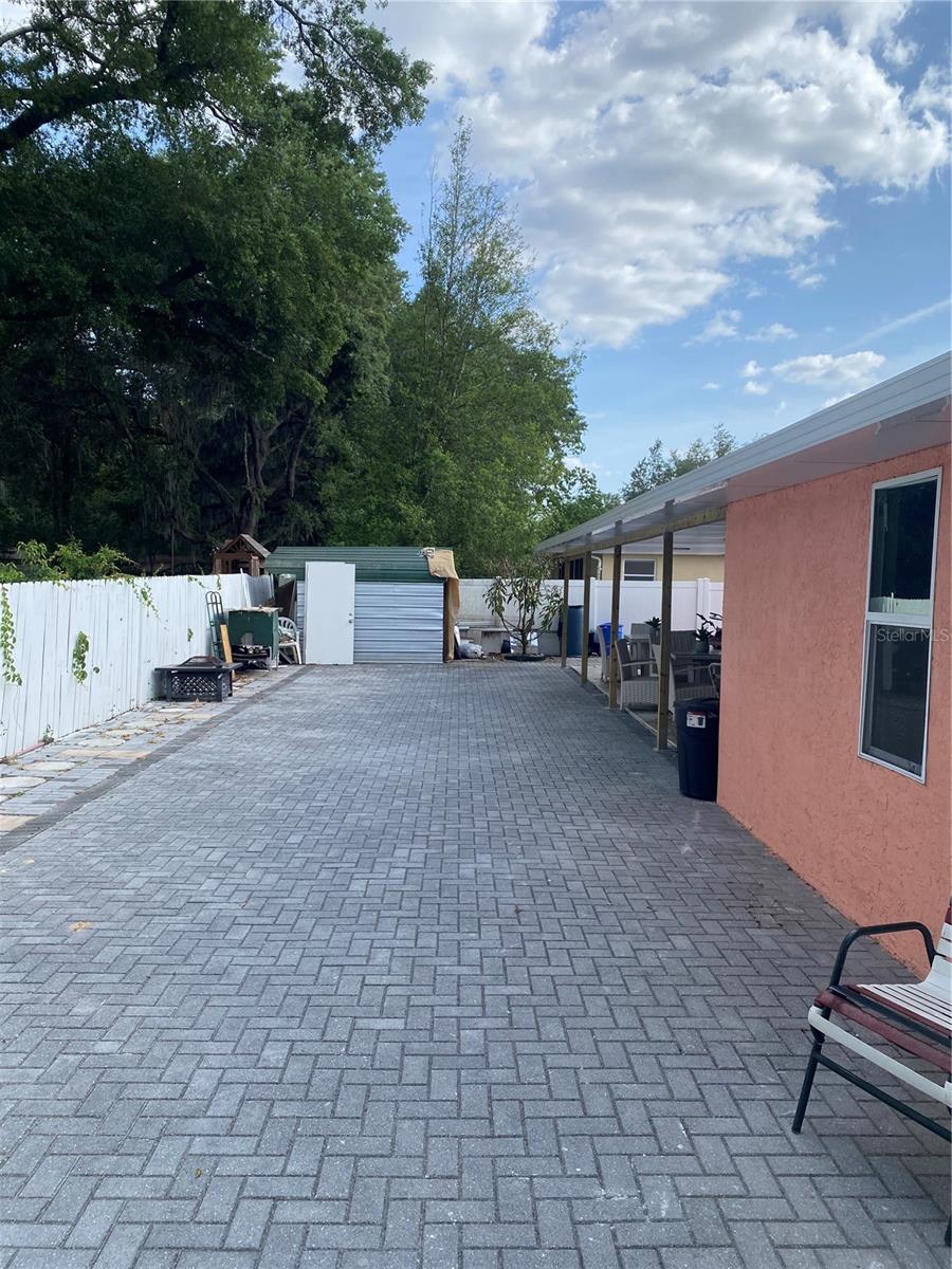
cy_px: 634
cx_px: 476
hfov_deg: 53.1
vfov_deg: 67.3
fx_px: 953
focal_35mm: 26
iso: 32
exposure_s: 1/1808
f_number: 1.8
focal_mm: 4.25
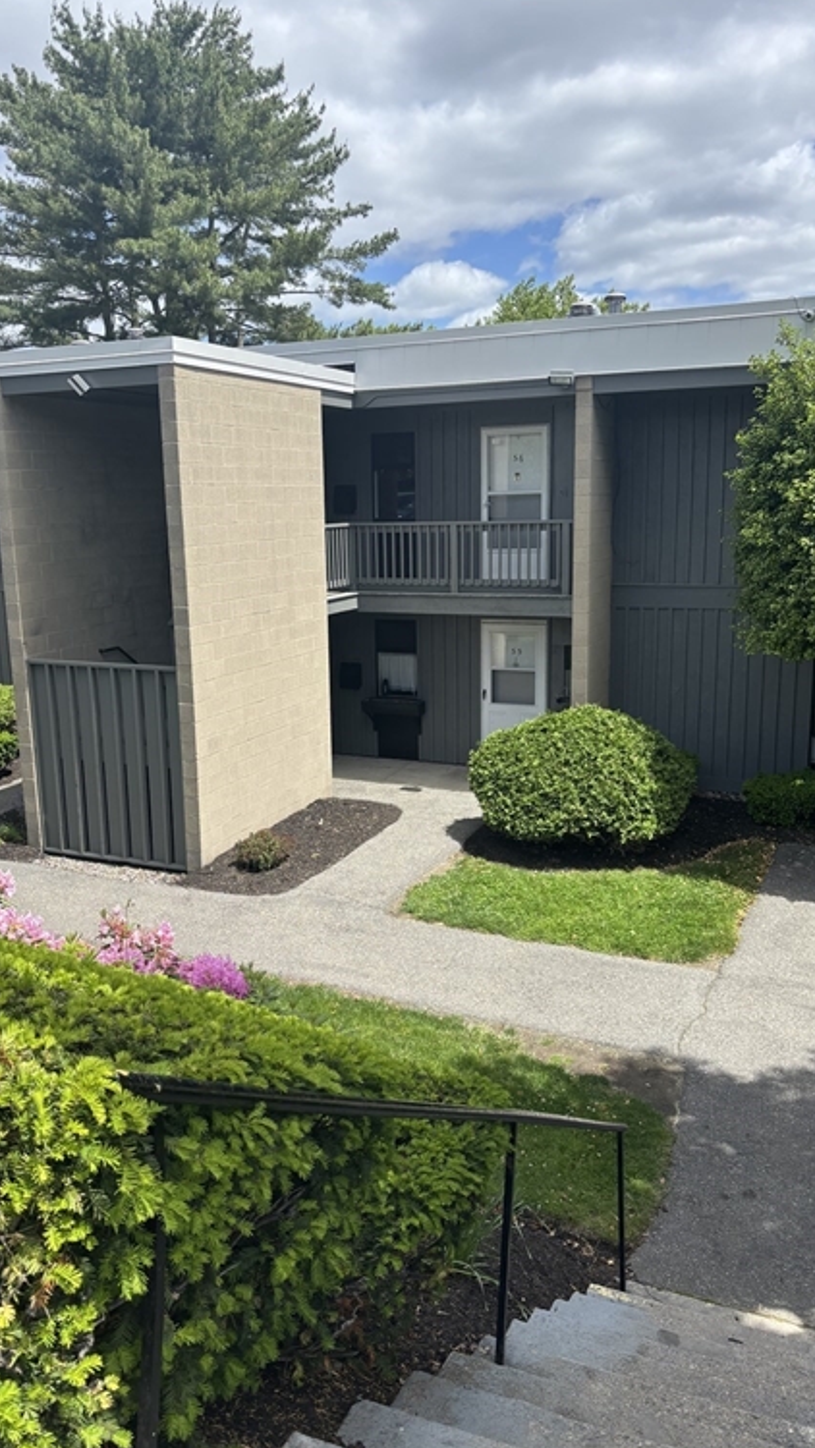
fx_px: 1114
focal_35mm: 29
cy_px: 716
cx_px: 382
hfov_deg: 40.2
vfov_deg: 66.1
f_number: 1.6
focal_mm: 5.96
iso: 50
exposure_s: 1/2710
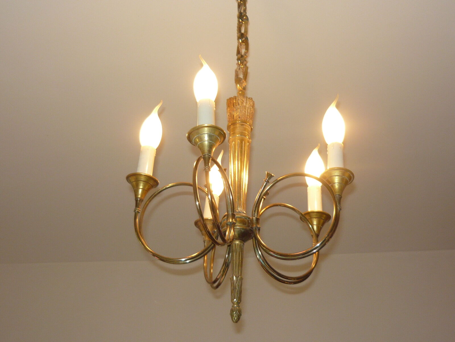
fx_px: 591
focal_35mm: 45
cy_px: 171
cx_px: 228
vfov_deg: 32.2
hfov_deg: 42.1
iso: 100
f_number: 2.8
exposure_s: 1/80
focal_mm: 5.5
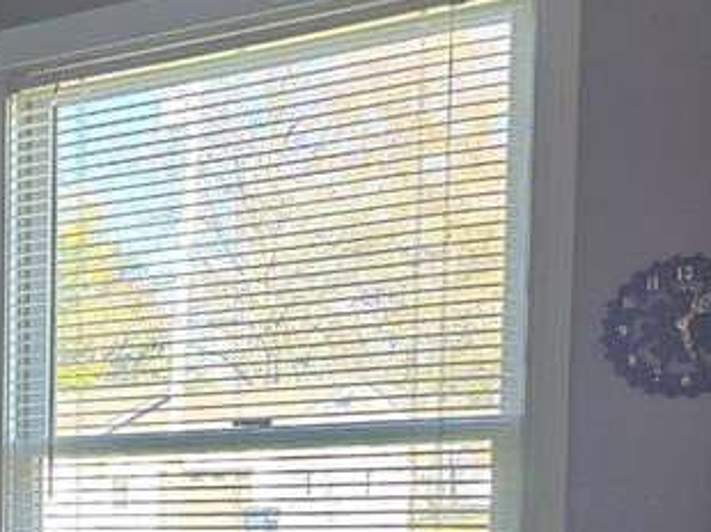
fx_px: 1560
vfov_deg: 18.3
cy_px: 656
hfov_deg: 20.5
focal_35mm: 76
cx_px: -456
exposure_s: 1/120
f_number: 1.7
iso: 320
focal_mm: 6.3
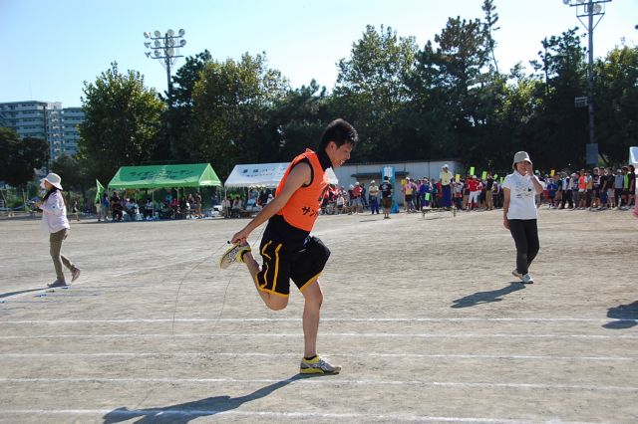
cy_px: 212
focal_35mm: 51
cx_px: 319
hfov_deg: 38.9
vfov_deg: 26.5
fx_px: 903
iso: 200
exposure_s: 1/1000
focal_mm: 34
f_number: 4.2
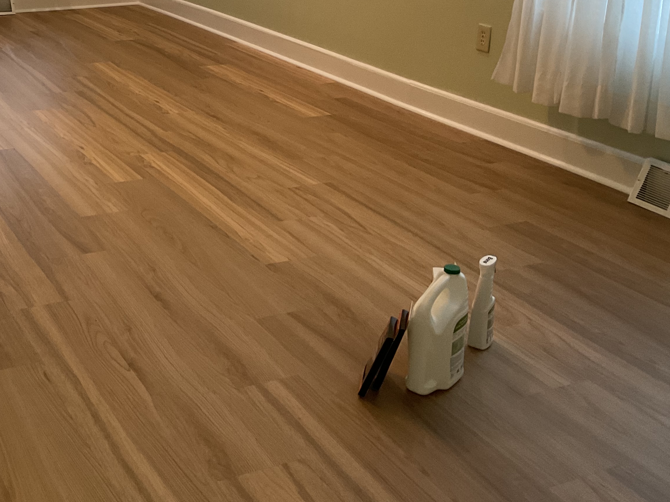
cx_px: 115
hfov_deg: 36.0
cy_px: 65
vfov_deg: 27.7
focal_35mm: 51
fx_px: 987
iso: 100
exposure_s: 1/60
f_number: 1.8
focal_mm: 3
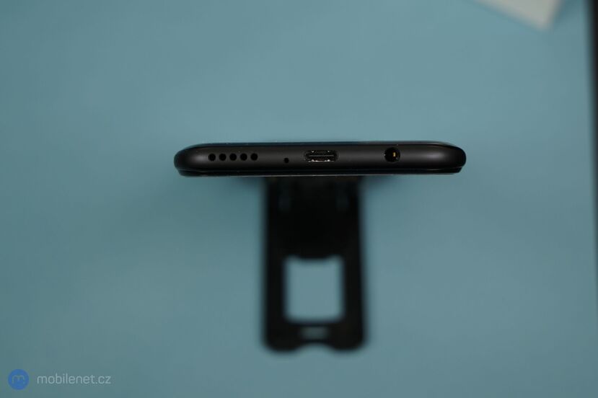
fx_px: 764
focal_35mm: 46
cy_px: 199
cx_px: 299
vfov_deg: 29.2
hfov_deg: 42.8
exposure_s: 1/160
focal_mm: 46
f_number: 4.5
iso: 400
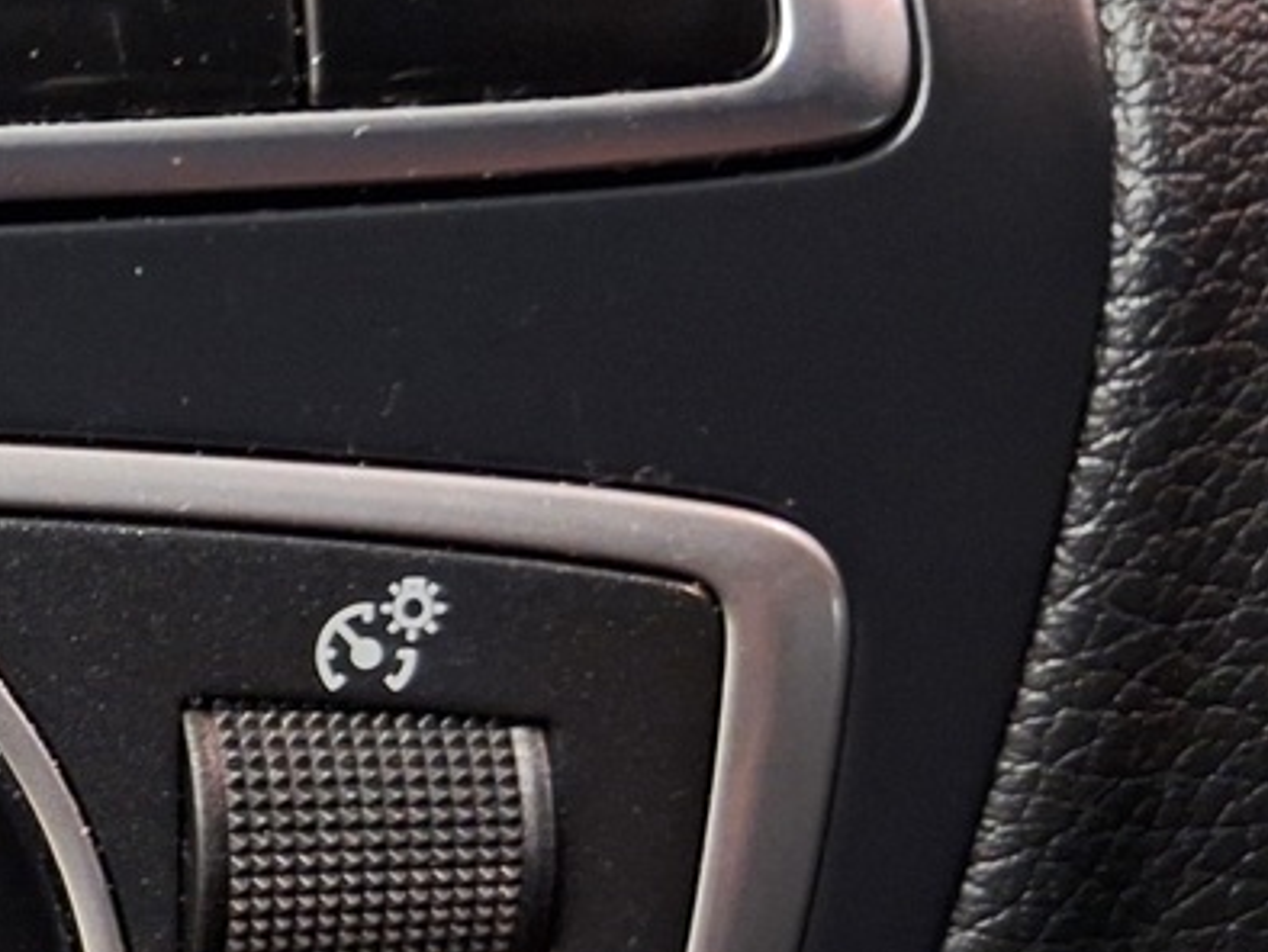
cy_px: 679
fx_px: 3079
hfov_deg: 19.8
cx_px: -685
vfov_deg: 17.5
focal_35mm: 84
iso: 800
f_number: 1.8
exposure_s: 1/20
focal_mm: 5.54
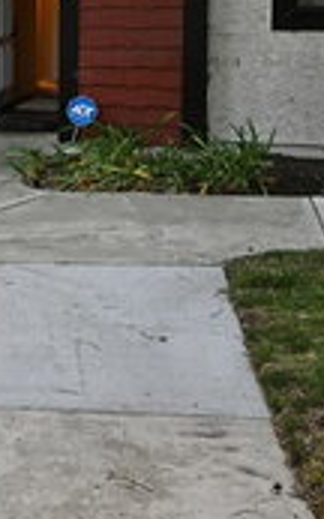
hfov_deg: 18.3
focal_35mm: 68
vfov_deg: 29.1
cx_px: -42
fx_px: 962
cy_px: 57
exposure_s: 1/125
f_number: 2.8
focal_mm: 24
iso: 100
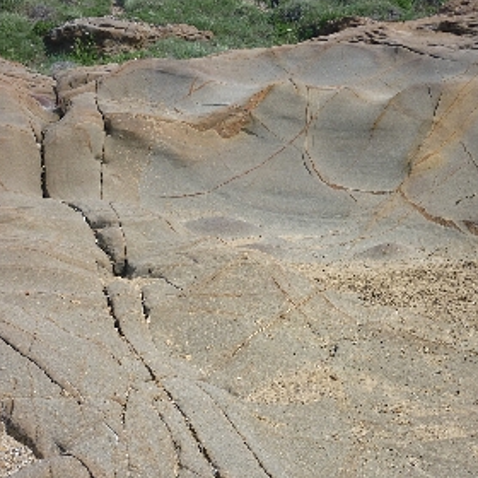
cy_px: 304
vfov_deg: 33.8
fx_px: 781
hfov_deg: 34.0
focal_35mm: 50
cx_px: 234
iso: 80
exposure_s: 1/200
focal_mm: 5.5
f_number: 8
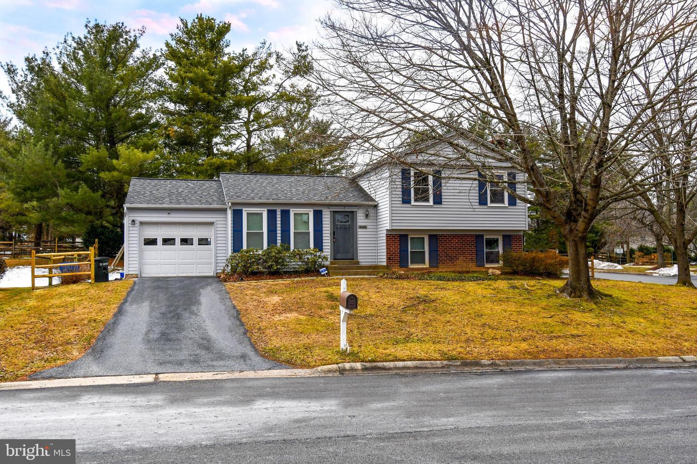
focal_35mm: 30
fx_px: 581
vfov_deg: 43.6
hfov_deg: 61.9
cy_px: 232
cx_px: 348
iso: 180
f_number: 8
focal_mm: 20
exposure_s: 1/250
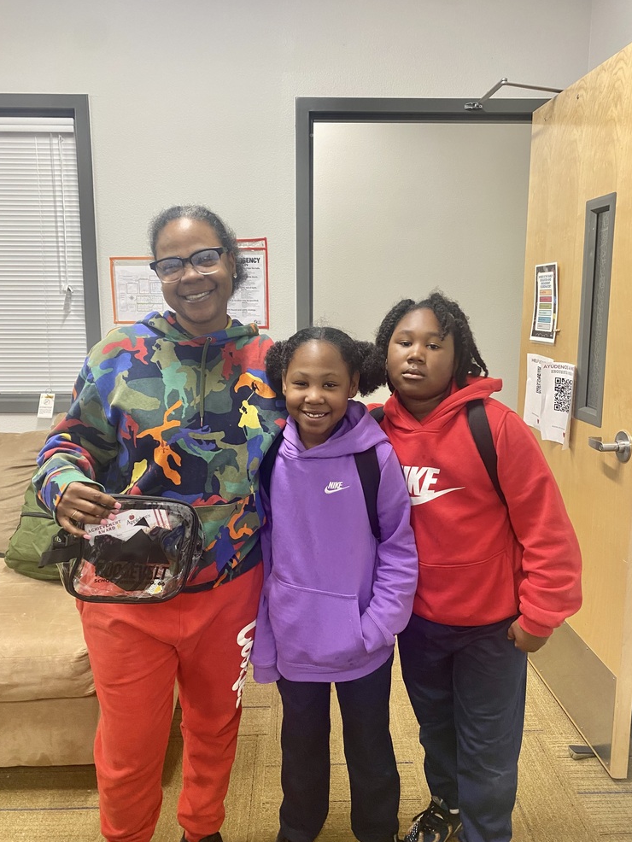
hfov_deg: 51.4
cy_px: 408
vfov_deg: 65.3
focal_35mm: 27
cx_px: 319
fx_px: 657
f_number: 1.8
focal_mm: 4.25
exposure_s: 1/60
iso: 200
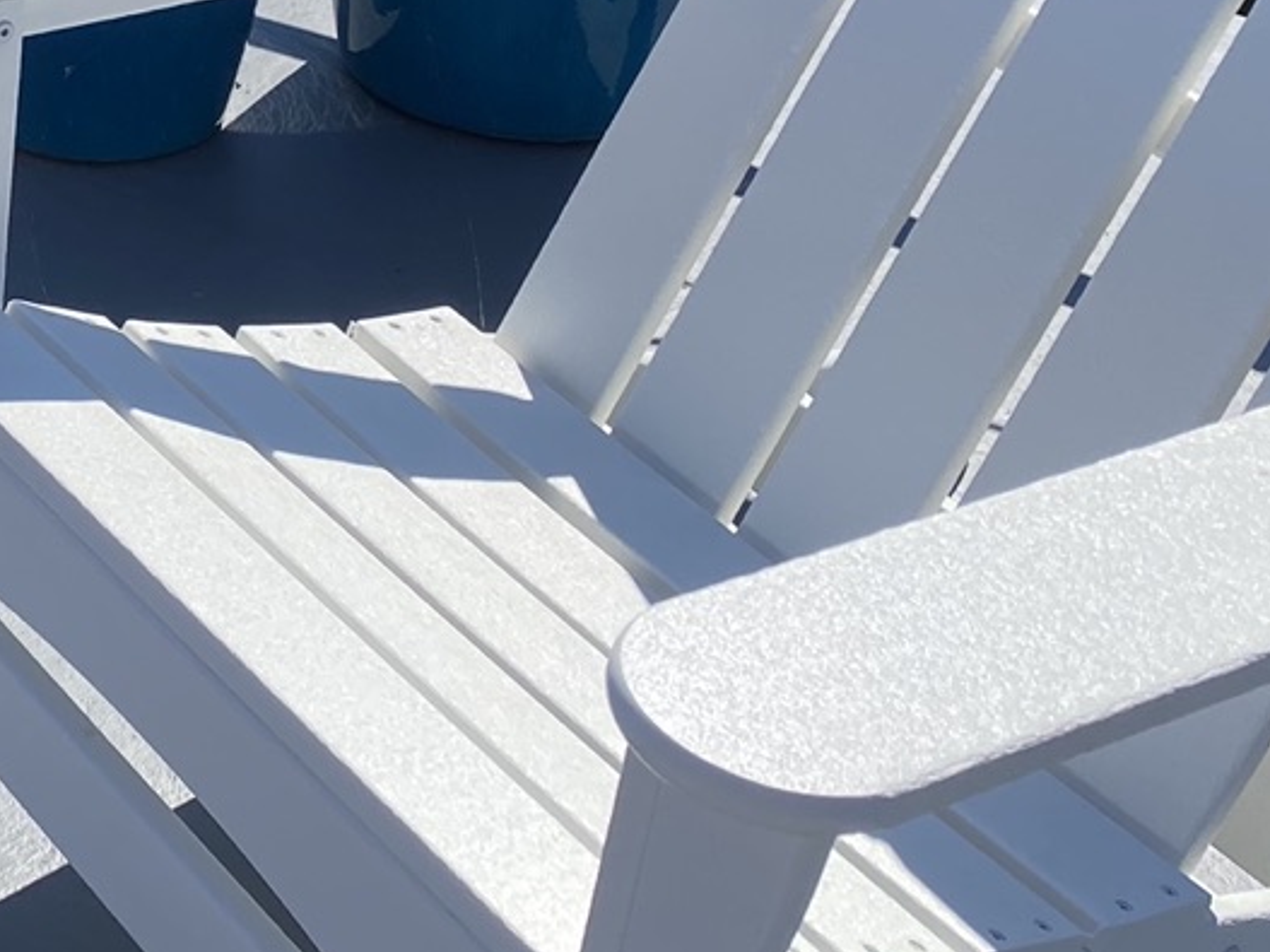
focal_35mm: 79
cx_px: -140
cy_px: 24
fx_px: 2898
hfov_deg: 23.2
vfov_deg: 18.2
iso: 32
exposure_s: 1/4115
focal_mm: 4.25
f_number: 1.8
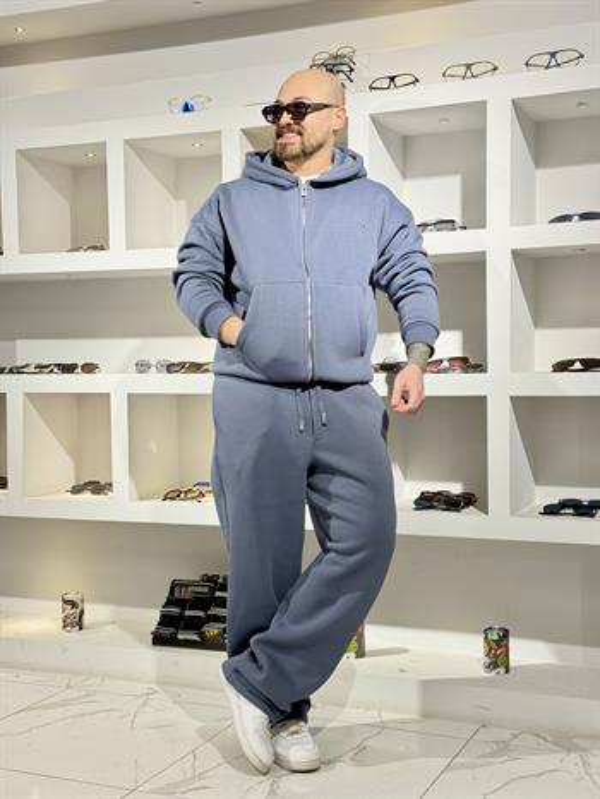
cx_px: 300
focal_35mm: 48
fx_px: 1108
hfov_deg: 30.3
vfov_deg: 39.6
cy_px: 400
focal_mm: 6.76
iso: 100
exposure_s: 1/100
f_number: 1.78
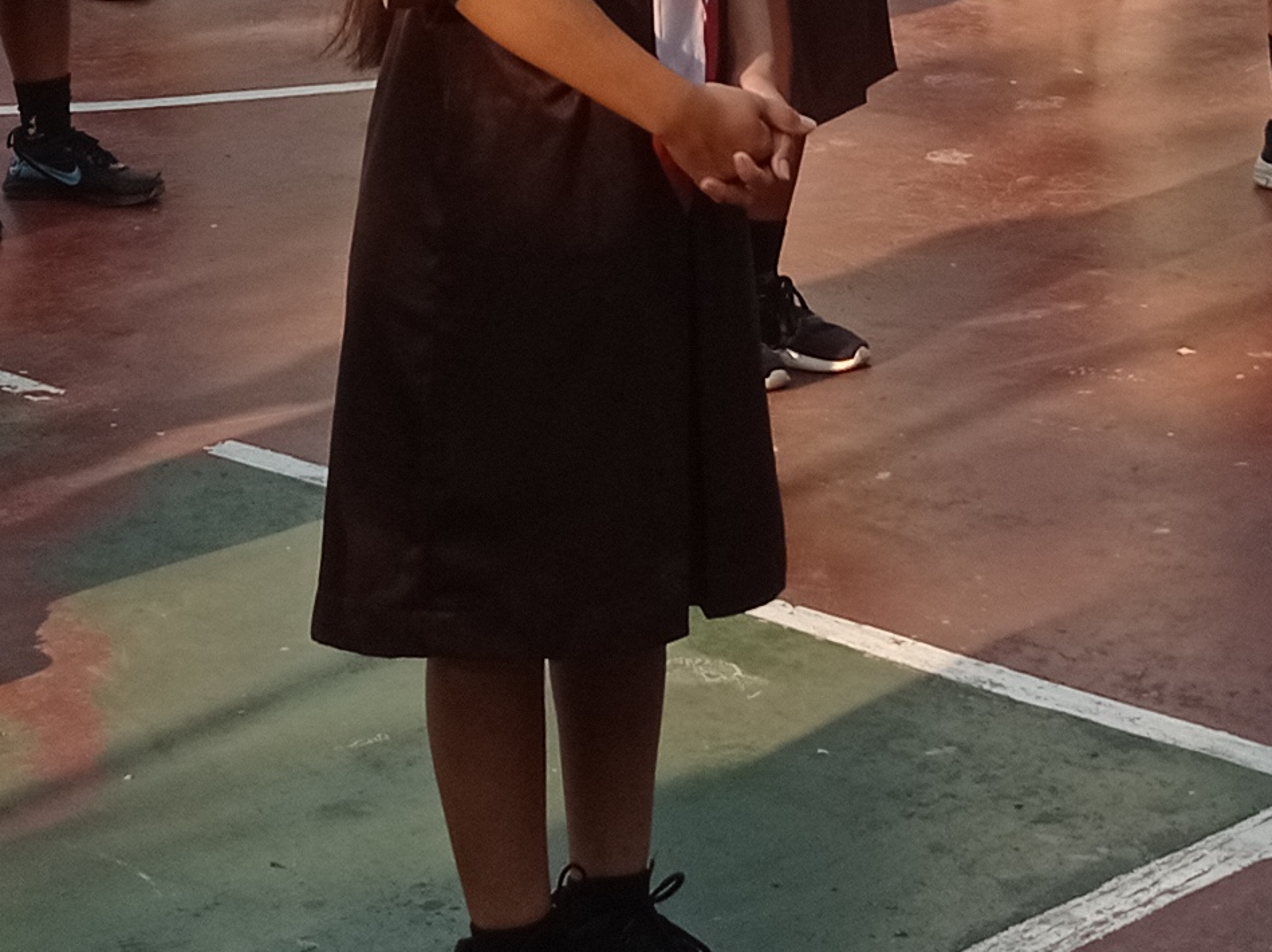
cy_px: -625
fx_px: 4332
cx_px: 969
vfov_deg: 11.8
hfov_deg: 16.6
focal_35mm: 118
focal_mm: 4.7
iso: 101
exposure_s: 1/999
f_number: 1.79
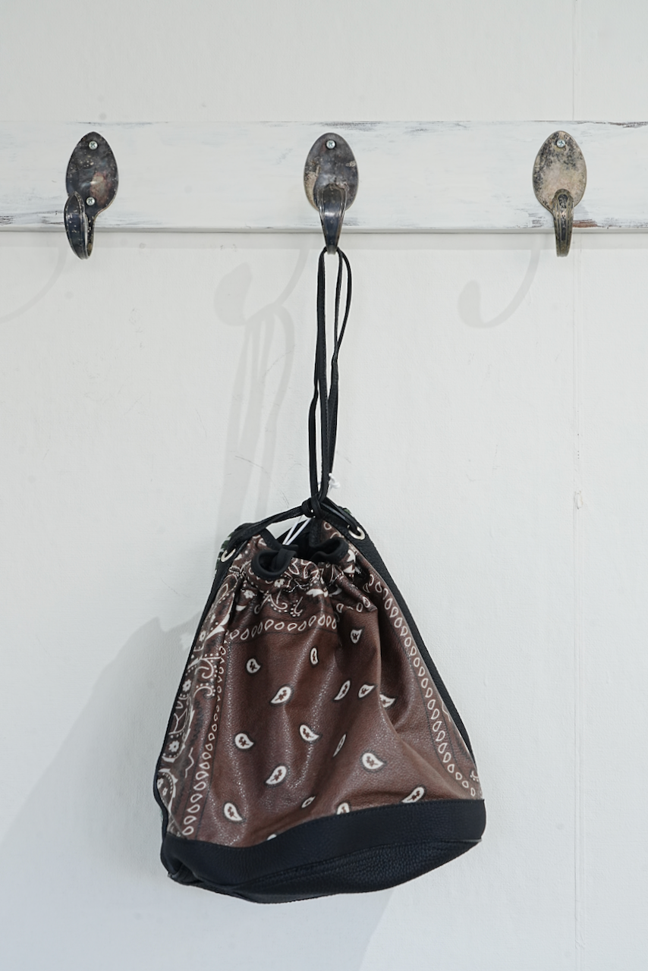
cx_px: 324
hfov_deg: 22.3
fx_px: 1646
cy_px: 486
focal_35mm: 61
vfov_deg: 32.9
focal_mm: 61
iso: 1000
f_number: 11
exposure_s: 1/30
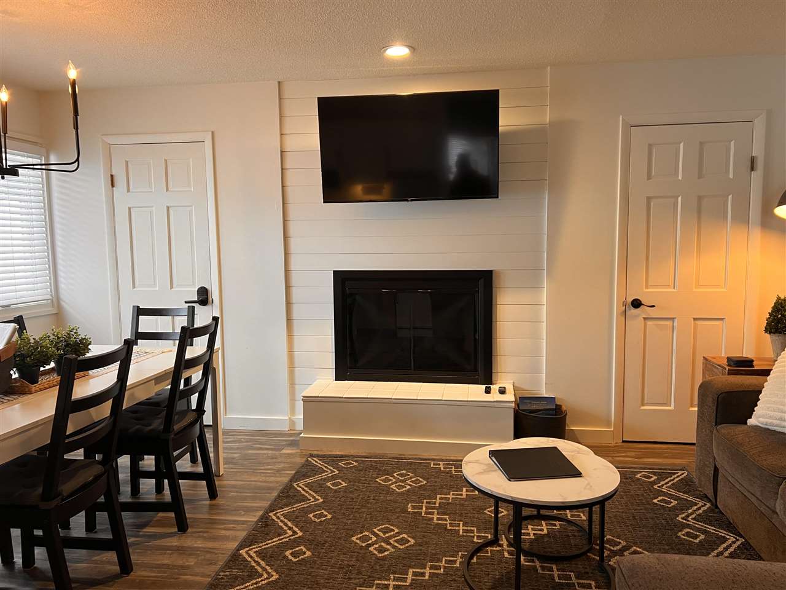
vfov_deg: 53.1
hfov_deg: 67.3
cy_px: 295
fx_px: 590
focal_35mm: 26
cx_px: 393
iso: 125
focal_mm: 5.7
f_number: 1.5
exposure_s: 1/60
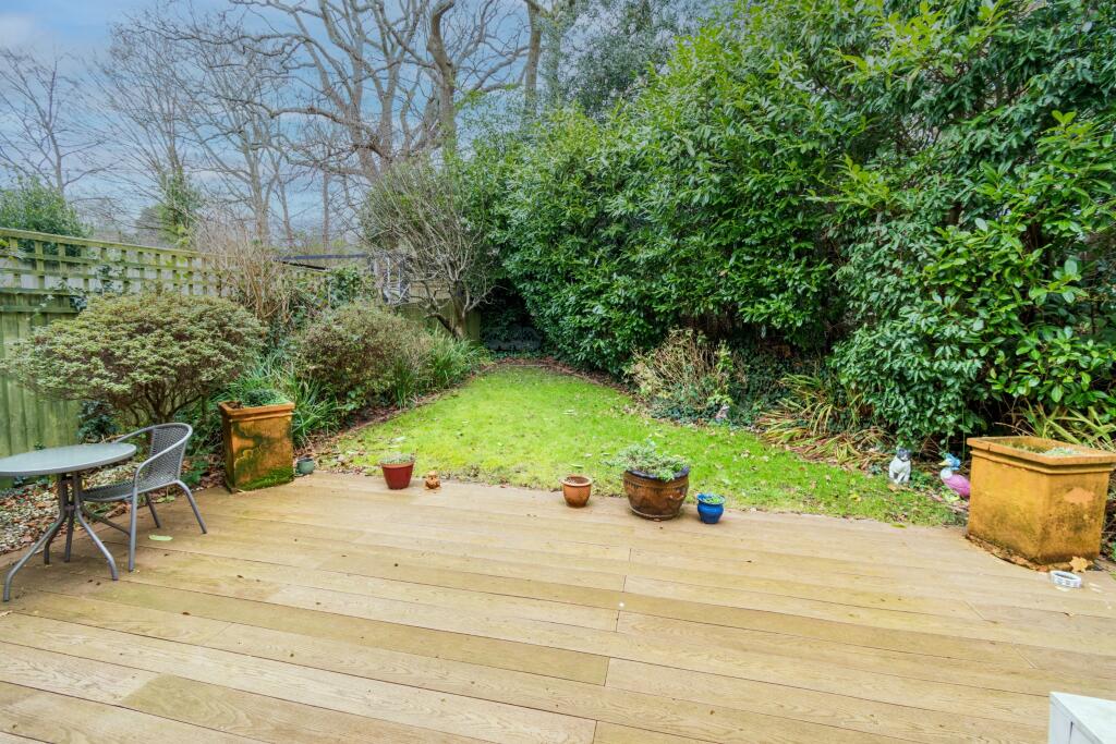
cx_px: 558
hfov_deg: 100.4
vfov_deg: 77.3
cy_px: 372
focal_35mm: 15
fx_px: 465
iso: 400
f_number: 8
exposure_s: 1/50
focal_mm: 10
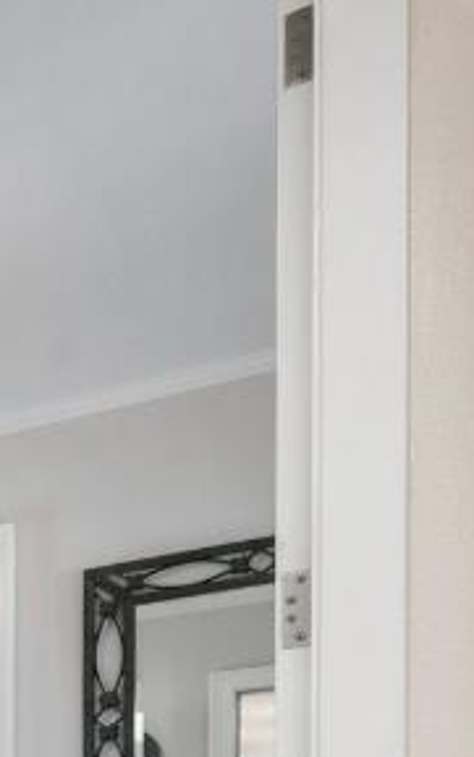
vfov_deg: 23.6
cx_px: -1013
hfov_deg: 10.7
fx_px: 1527
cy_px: 1054
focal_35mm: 74
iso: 320
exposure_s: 1/4
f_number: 9
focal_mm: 14
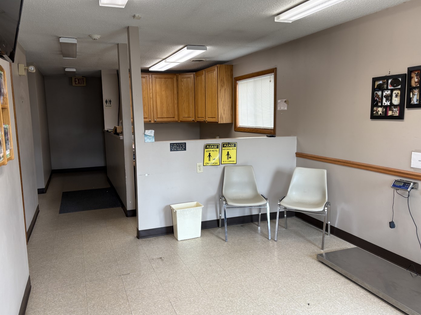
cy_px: 156
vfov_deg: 51.3
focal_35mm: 27
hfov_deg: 65.3
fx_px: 328
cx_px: 204
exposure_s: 1/114
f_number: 1.6
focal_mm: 5.96
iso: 64
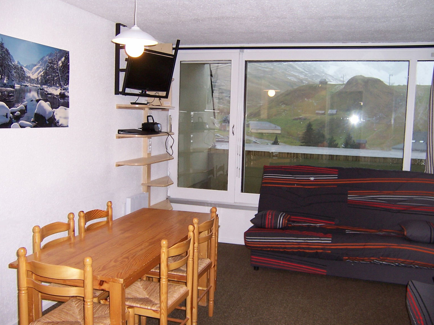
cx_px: 212
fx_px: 426
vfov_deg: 41.8
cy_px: 163
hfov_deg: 53.9
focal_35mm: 34
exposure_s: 1/60
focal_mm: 5.5
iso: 140
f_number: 2.8
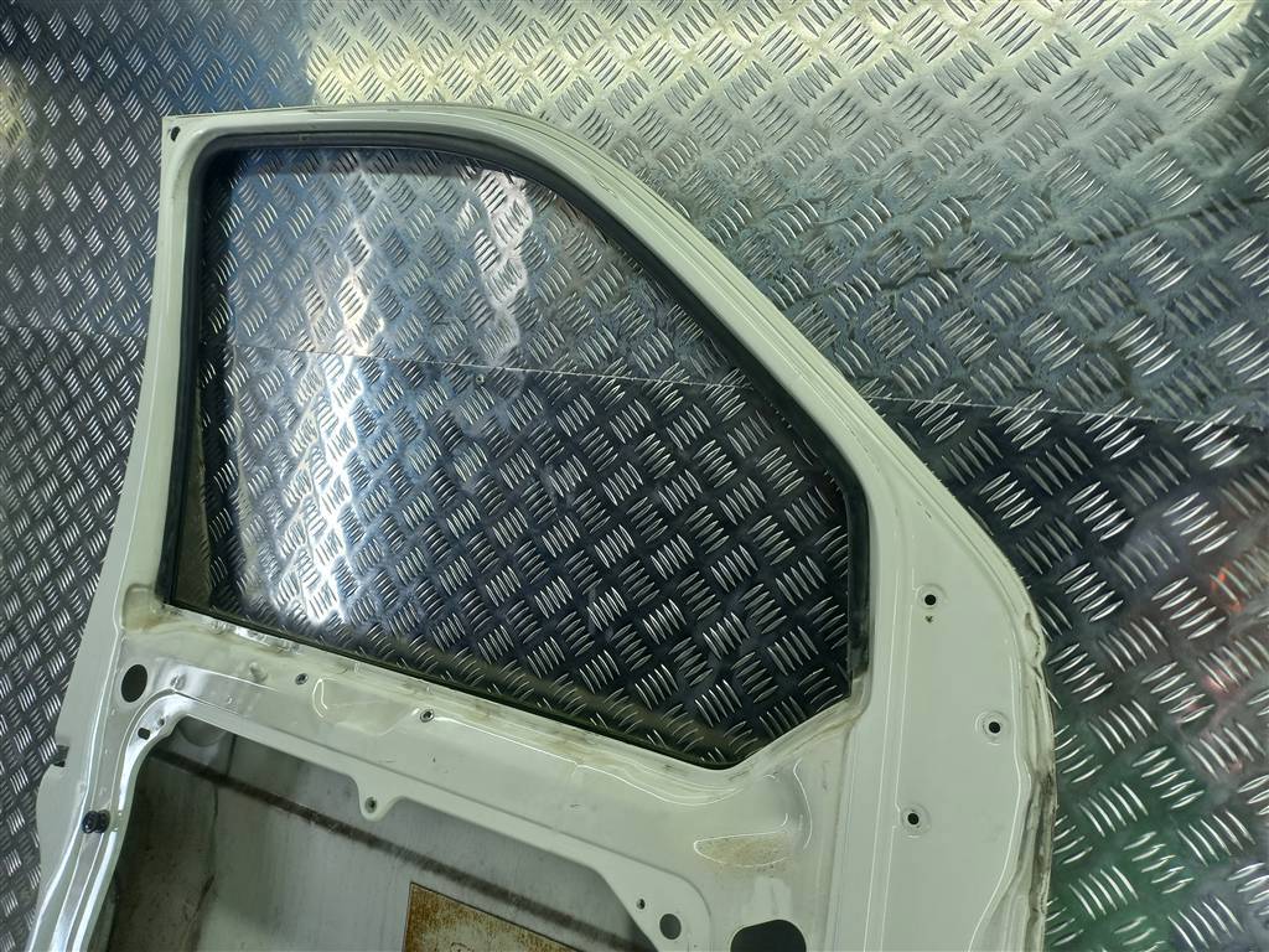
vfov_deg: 54.9
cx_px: 634
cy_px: 476
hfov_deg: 69.4
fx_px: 916
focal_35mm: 25
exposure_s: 1/100
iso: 50
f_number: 1.8
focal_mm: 4.6
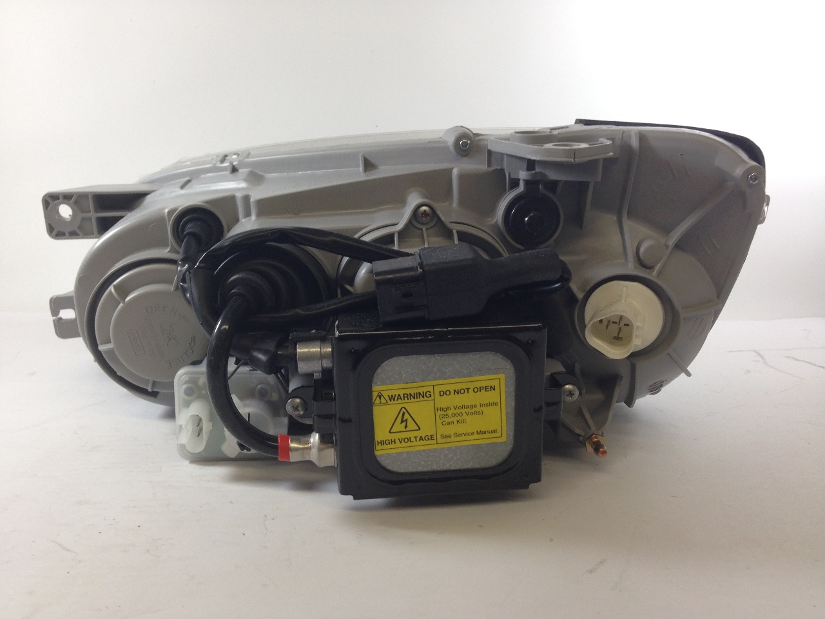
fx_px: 786
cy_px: 310
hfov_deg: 55.4
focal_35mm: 33
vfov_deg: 42.9
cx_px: 412
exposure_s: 1/60
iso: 64
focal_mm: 4.12
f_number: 2.4
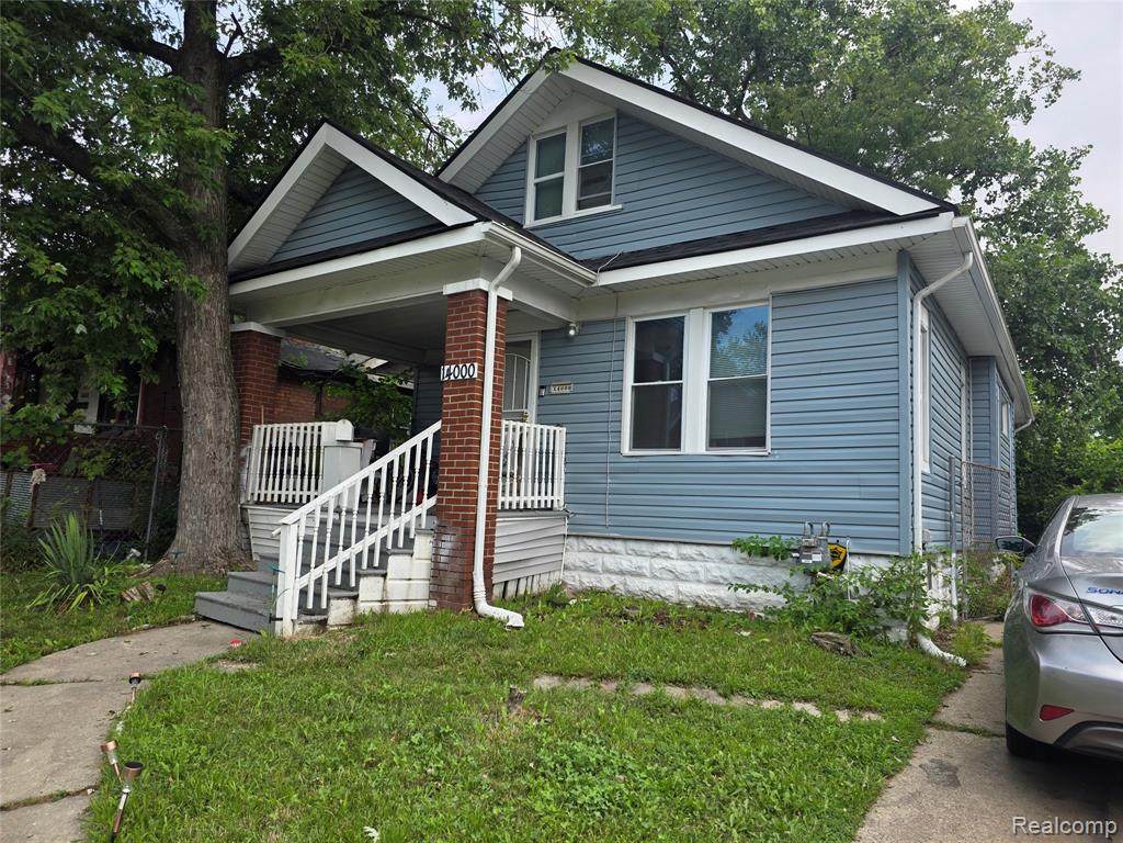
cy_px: 422
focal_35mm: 23
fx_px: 746
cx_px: 562
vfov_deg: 58.9
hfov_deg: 73.9
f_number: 1.7
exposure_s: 1/2128
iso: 80
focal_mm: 6.3
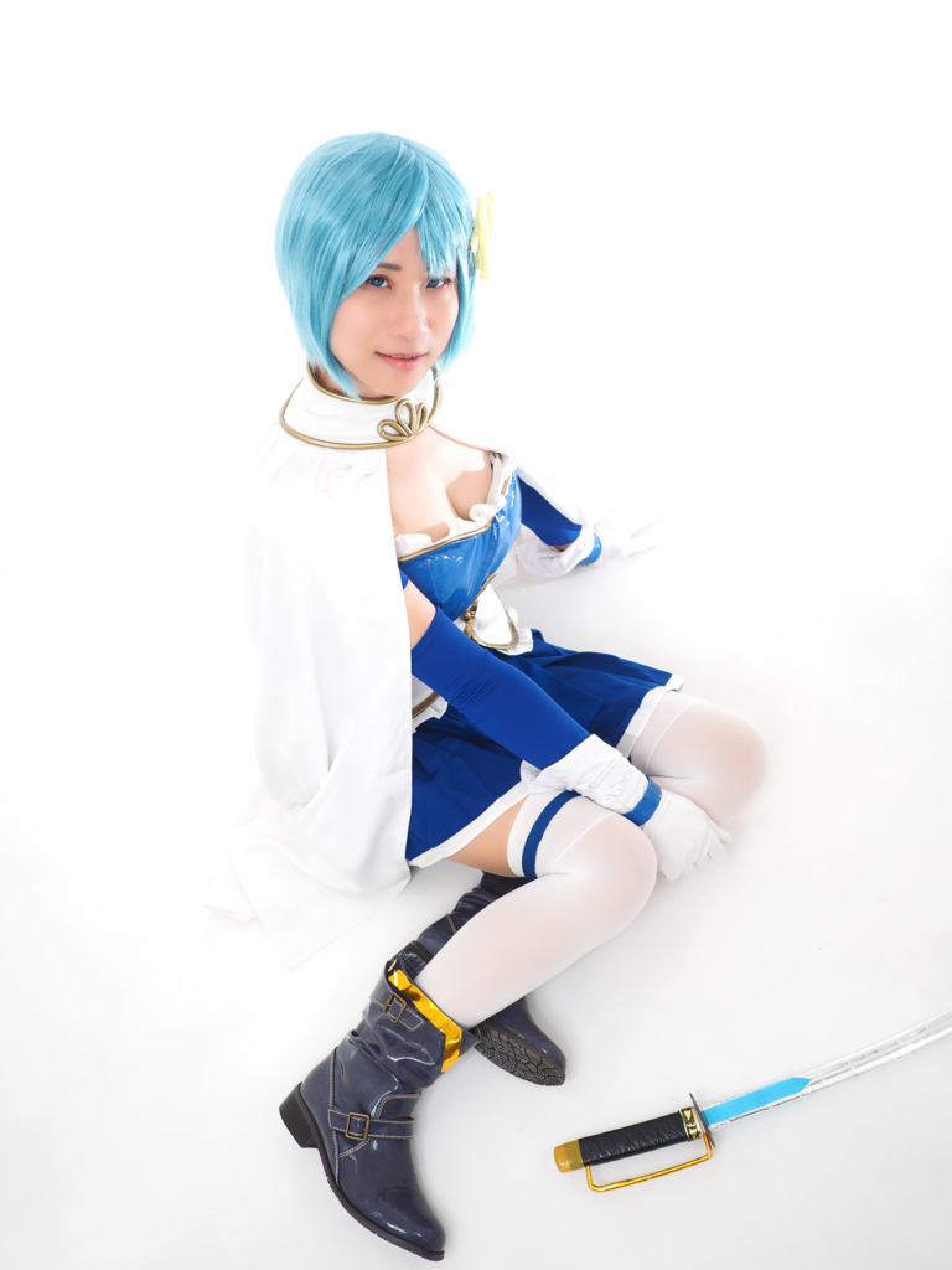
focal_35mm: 30
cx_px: 476
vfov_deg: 60.0
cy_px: 635
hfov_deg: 46.8
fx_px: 1100
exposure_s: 1/250
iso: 100
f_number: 2.8
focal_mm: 15
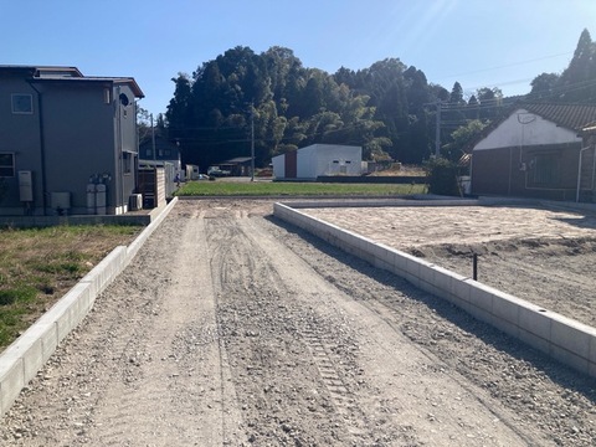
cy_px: 224
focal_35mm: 28
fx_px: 482
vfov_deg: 49.7
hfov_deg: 63.4
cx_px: 298
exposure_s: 1/2558
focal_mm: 3.99
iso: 20
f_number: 1.8
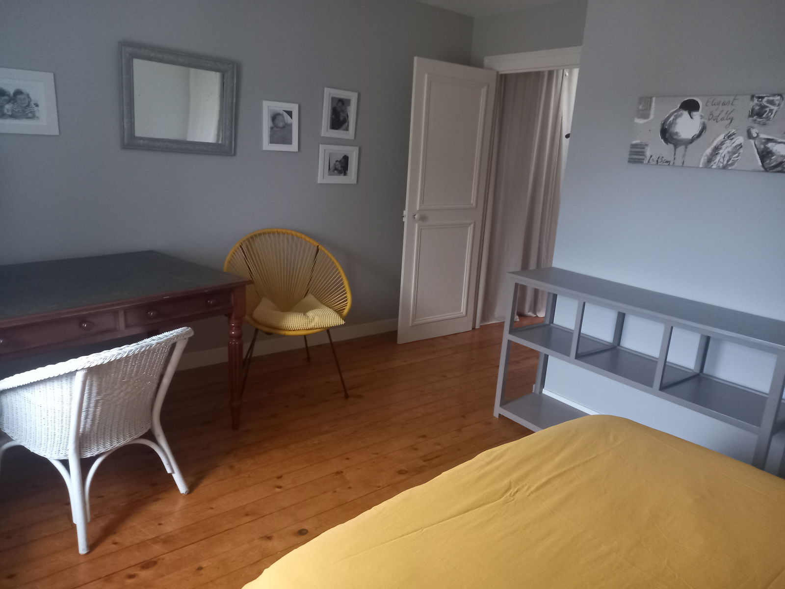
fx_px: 567
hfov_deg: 69.4
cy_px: 294
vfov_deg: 54.9
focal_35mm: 25
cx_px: 392
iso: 800
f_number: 2
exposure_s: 1/20
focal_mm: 4.6
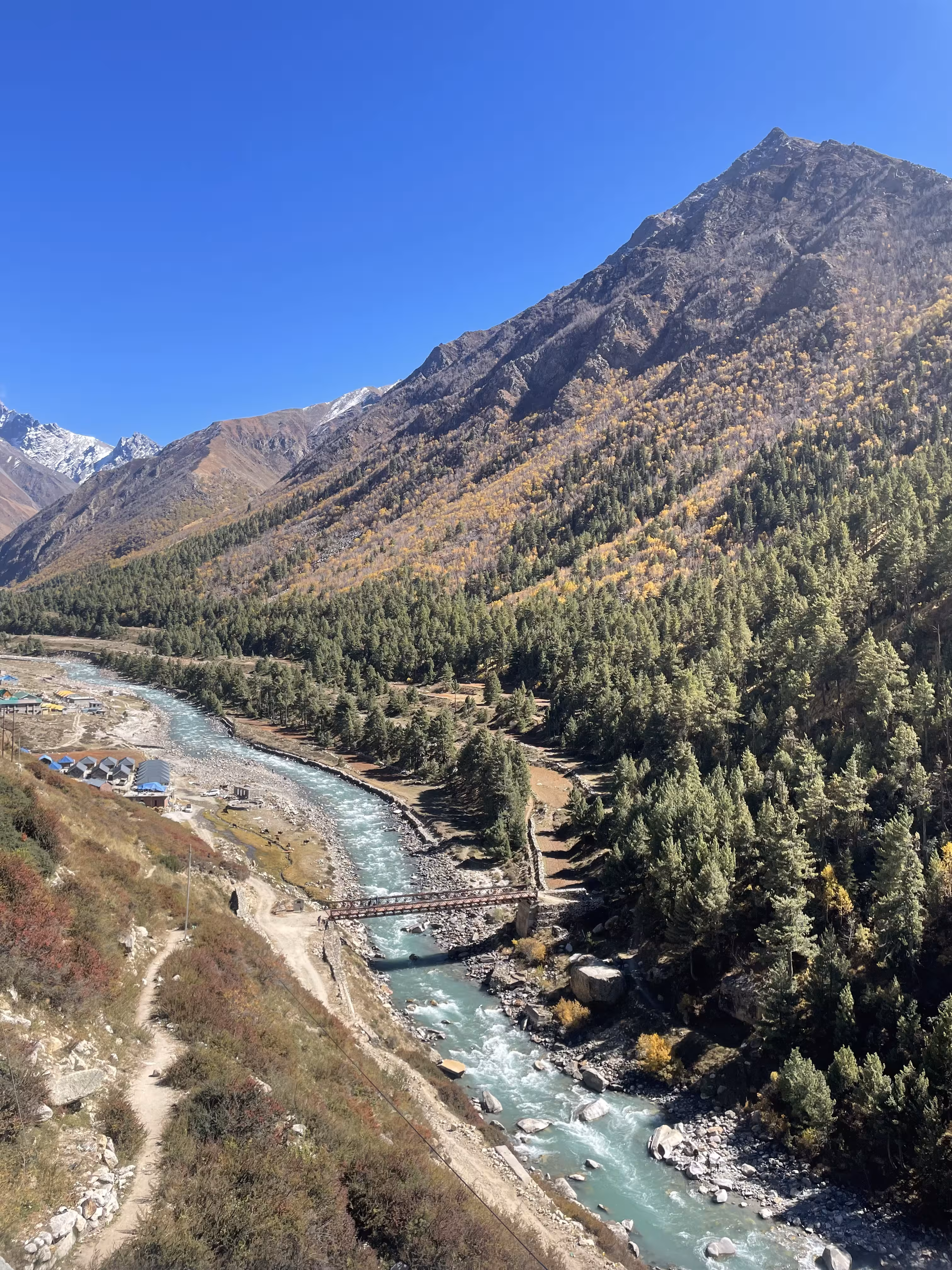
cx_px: 476
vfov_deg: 67.3
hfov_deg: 53.1
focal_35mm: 26
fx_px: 953
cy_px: 635
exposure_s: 1/1770
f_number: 1.6
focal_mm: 4.2
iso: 32
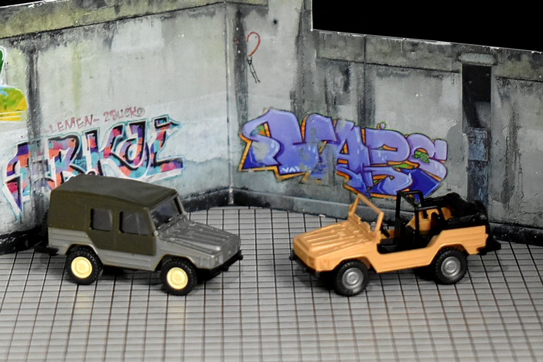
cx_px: 272
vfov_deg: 20.2
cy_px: 181
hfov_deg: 29.9
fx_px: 1018
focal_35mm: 68
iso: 2800
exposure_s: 1/125
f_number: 5
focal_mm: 45
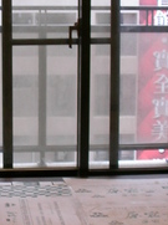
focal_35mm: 126
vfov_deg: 15.6
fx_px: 818
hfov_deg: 11.7
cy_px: 72
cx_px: 34
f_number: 3.5
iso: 50
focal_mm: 5.8
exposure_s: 1/30.2
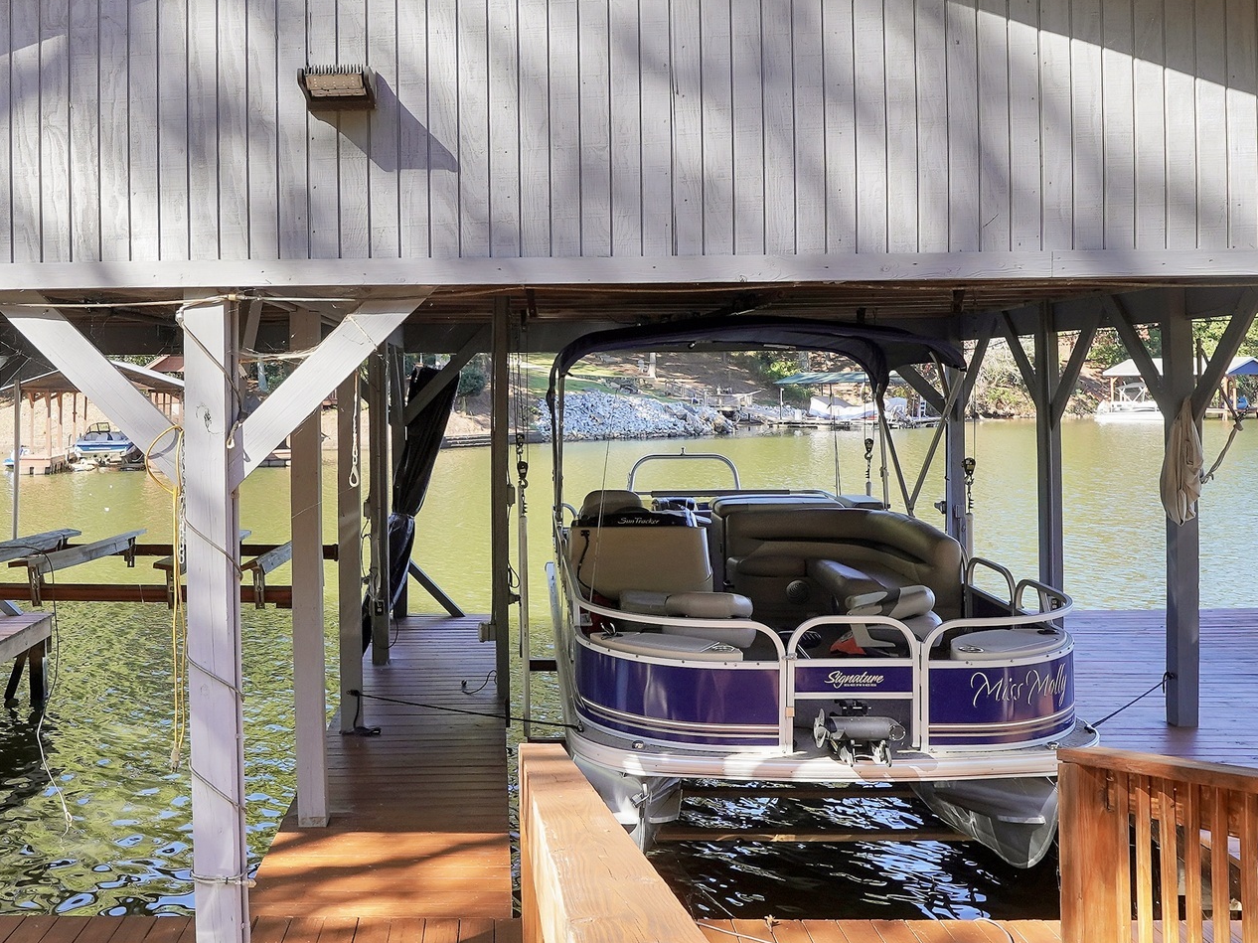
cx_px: 471
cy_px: 373
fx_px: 1272
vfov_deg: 40.5
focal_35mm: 35
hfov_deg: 52.1
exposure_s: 1/100
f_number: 5.6
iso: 100
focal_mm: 10
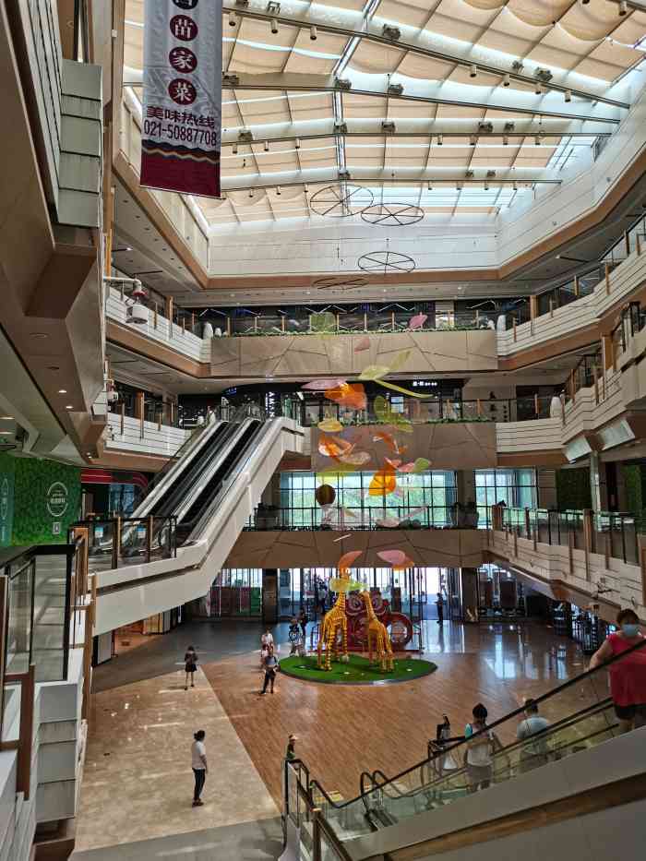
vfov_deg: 67.3
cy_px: 430
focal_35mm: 26
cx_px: 323
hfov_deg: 53.1
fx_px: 647
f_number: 1.8
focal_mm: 5.58
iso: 50
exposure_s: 1/111
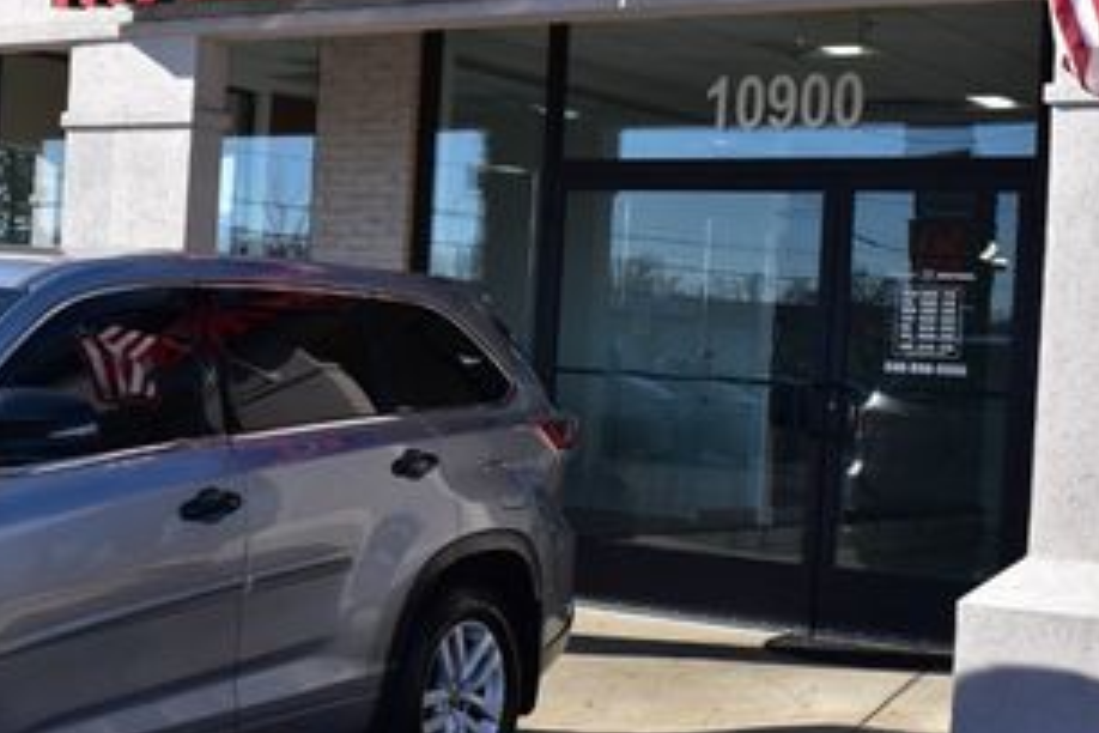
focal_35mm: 72
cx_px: 219
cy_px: 352
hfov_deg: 27.5
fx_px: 2199
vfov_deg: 18.9
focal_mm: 23
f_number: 11
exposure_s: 1/400
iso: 400
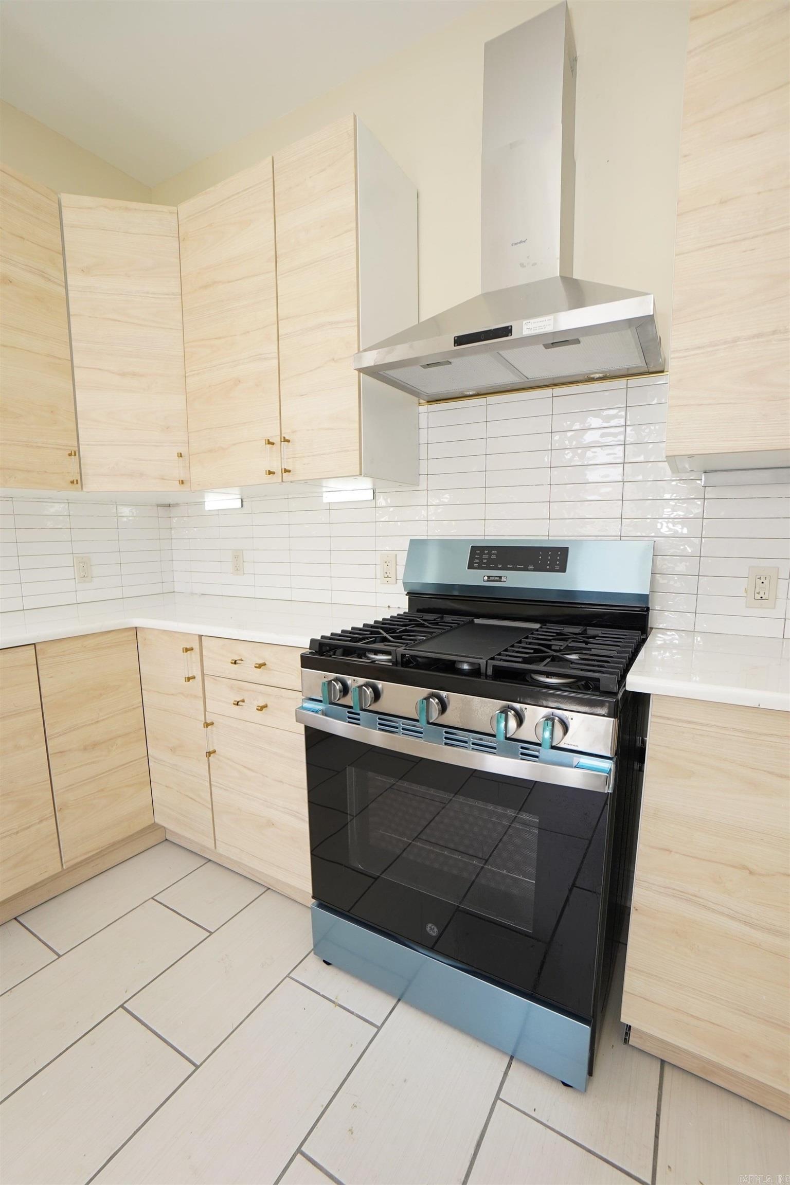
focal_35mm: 15
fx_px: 494
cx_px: 395
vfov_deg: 100.4
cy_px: 592
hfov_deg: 77.3
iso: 400
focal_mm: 10
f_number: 4.5
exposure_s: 1/160
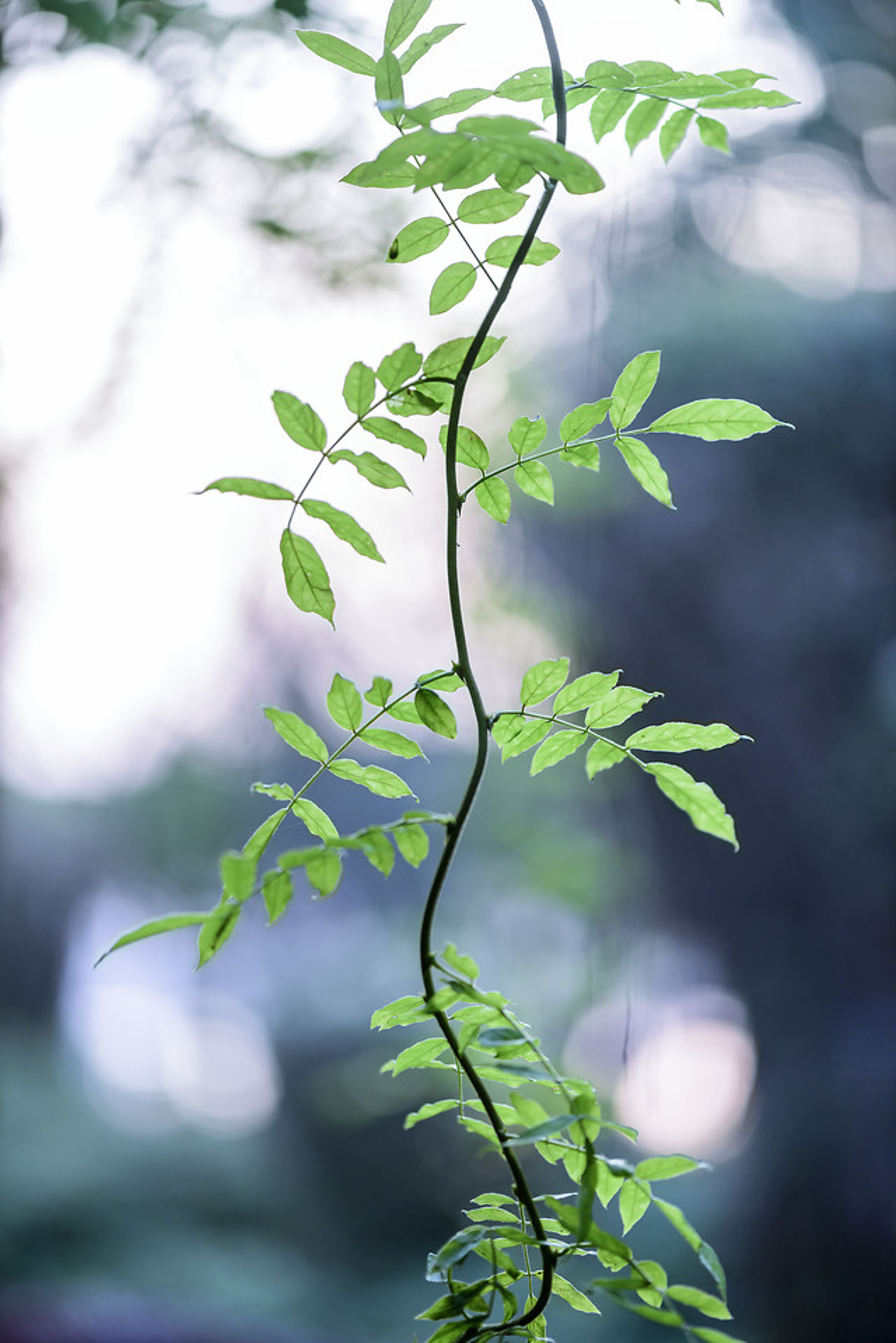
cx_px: 448
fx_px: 3917
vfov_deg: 19.5
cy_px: 672
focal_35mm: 105
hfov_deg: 13.0
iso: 400
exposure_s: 1/125
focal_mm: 105
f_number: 3
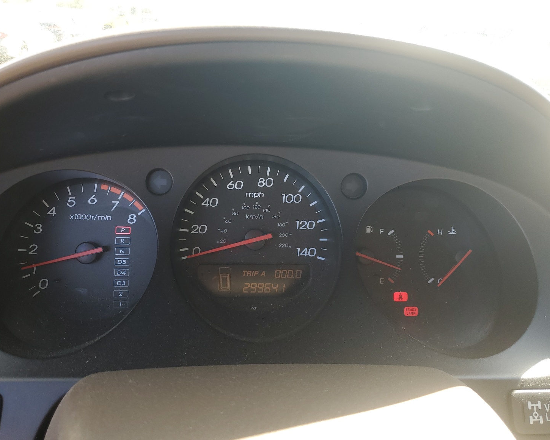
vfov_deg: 51.5
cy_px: 219
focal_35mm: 28
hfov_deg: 62.2
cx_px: 262
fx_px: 456
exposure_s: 1/182
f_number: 1.5
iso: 50
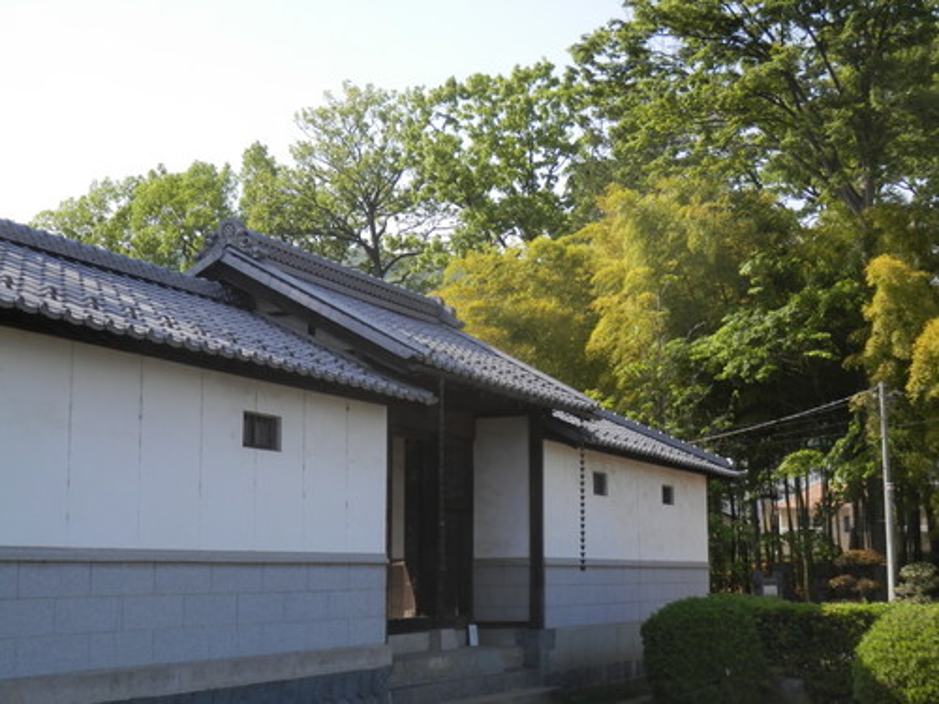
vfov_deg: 27.0
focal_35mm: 54
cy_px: 352
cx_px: 470
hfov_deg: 35.5
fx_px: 1465
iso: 80
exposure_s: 1/320
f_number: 4.1
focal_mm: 9.8
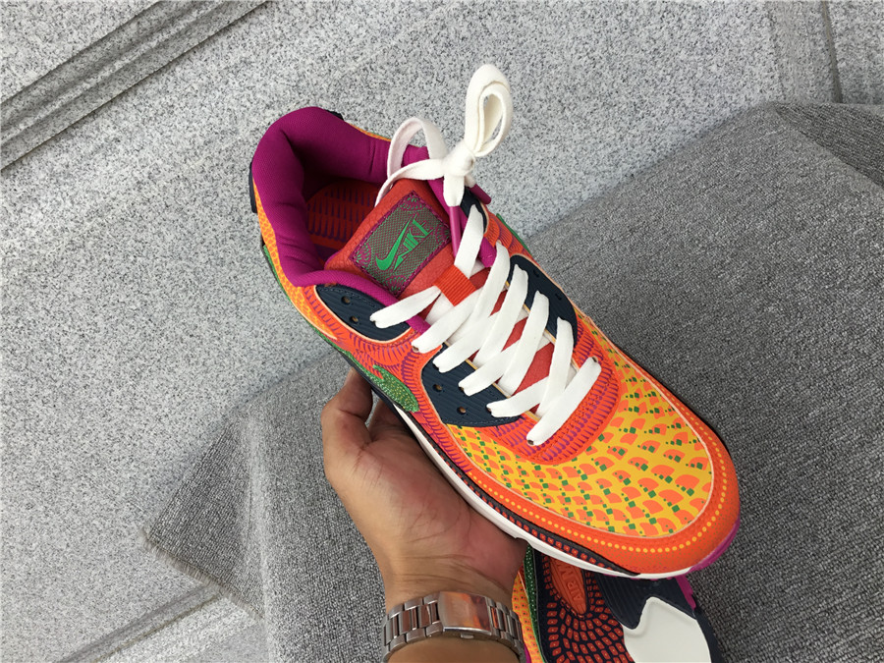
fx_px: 792
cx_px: 442
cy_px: 332
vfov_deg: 45.4
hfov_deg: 58.4
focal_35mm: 31
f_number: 2.4
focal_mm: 3.3
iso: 25
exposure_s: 1/116
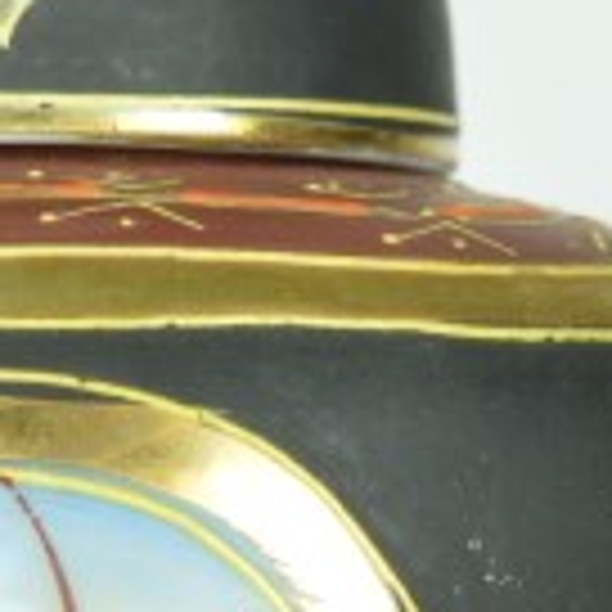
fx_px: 5741
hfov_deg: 6.1
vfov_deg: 6.1
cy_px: 788
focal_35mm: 287
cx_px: -4
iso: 100
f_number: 6.3
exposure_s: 1/160
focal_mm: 34
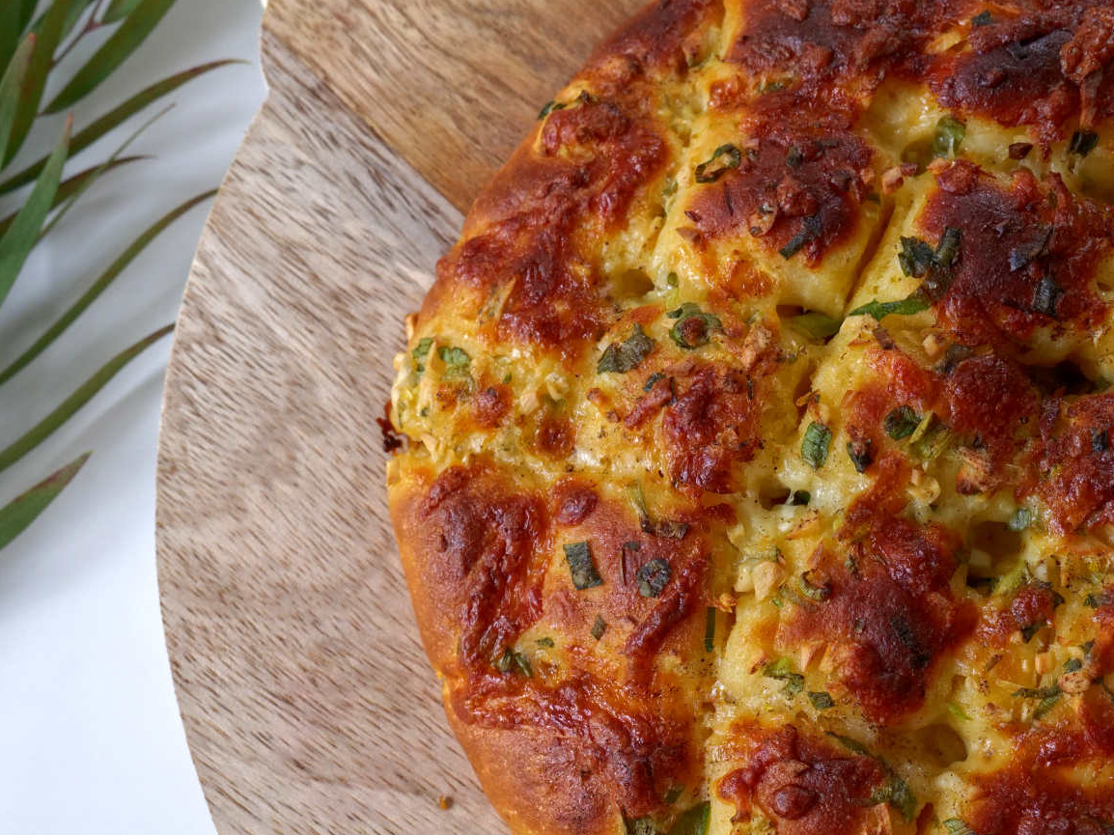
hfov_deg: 27.0
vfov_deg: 20.4
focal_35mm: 72
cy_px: 452
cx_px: 545
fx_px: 2317
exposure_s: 1/60
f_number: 8
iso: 2000
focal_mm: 45
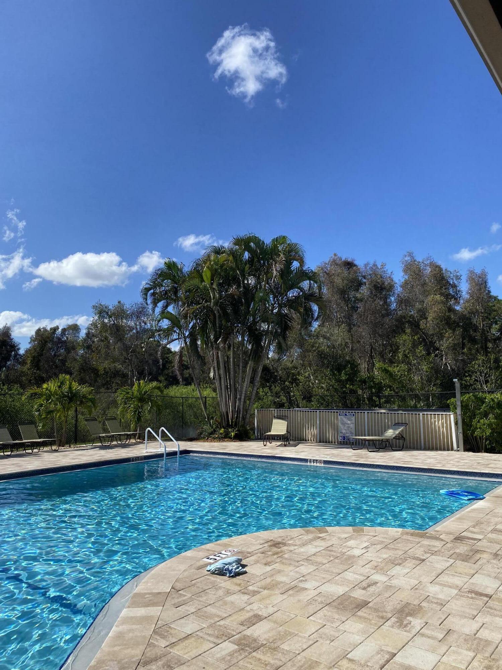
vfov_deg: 67.3
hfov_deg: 53.1
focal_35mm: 26
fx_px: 503
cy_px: 335
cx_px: 251
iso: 32
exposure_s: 1/3610
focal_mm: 4.25
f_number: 1.8
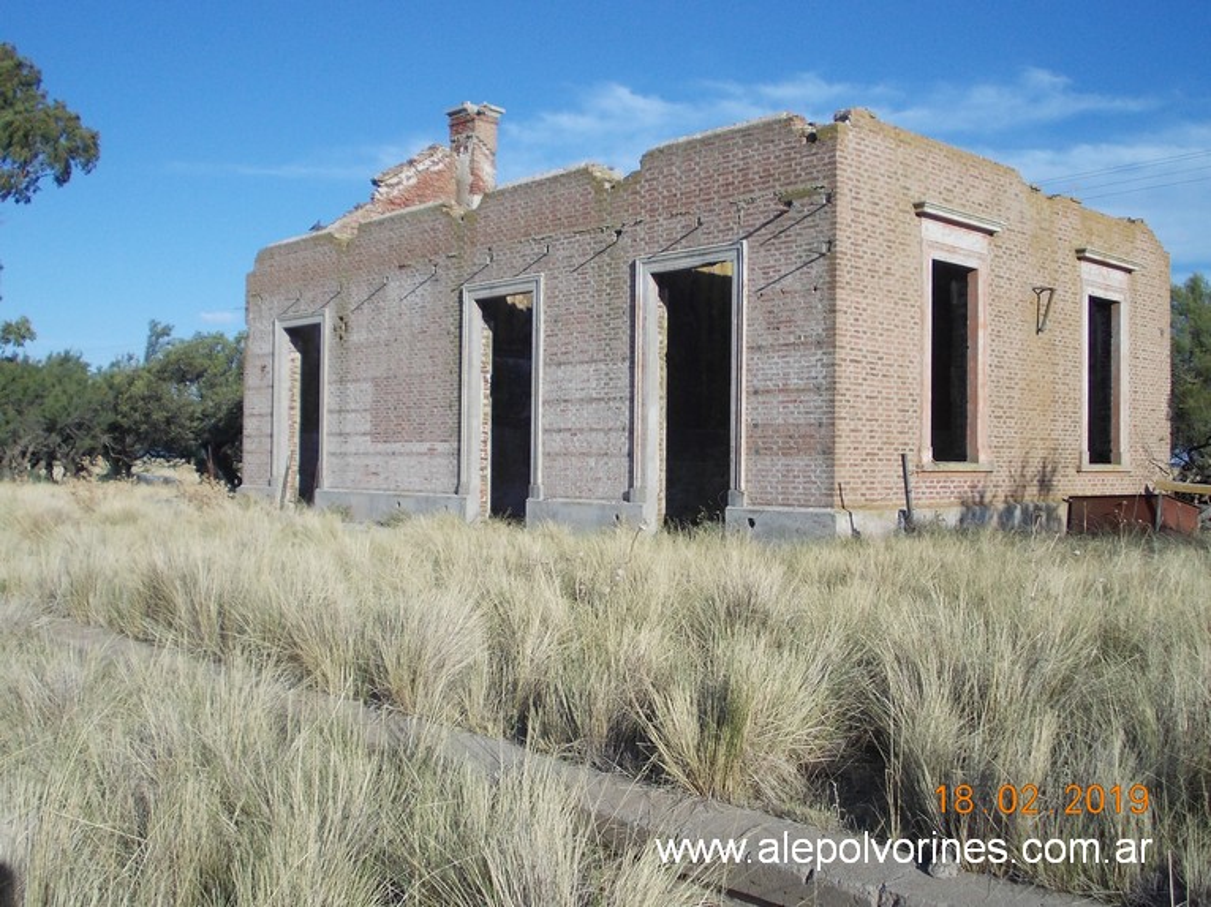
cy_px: 454
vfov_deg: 37.7
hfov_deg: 49.0
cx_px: 606
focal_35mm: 38
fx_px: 1329
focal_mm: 5.3
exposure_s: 1/320
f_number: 6.2
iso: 80
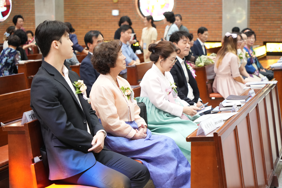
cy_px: 94
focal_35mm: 67
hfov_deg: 30.1
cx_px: 141
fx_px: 525
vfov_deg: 20.3
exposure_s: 1/125
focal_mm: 67
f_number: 4
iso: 3200
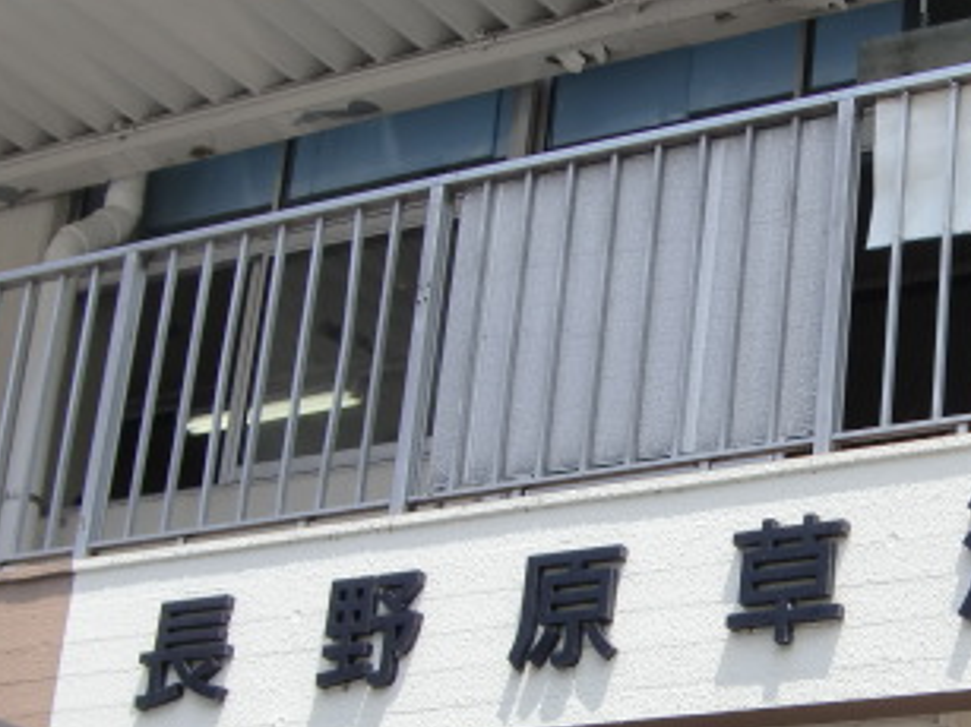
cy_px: 635
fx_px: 2692
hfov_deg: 20.1
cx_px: 867
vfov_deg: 15.2
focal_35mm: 96
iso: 64
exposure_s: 1/800
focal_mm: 8.2
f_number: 3.3
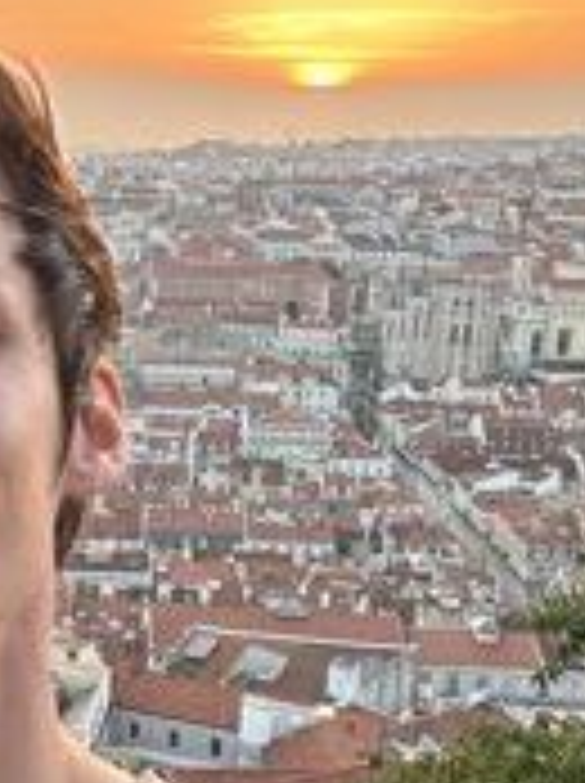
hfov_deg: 18.9
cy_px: 603
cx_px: 14
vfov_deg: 25.3
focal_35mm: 76
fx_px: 1717
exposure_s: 1/122
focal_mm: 2.69
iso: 20
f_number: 1.9
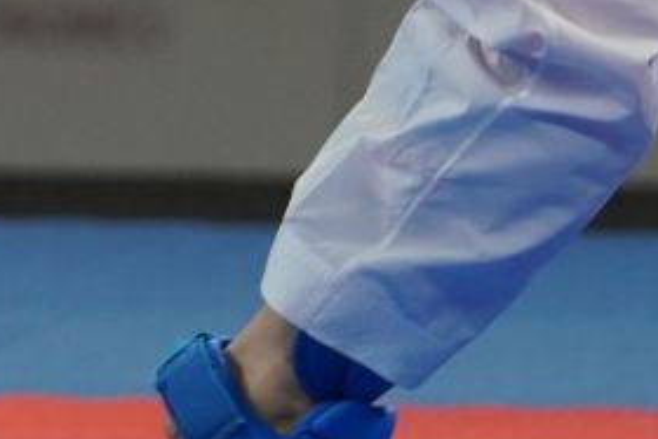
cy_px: -516
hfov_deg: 1.7
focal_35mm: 1183
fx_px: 21633
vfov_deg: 1.2
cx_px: -437
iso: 1250
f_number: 2.8
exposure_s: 1/1000
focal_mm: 184
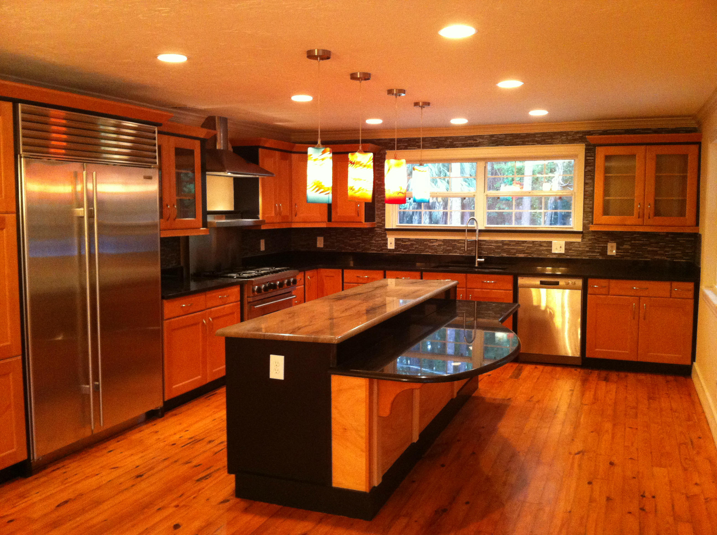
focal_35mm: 35
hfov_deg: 52.7
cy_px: 268
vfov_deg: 40.6
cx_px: 358
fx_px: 724
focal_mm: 3.85
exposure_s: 1/15
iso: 400
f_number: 2.8
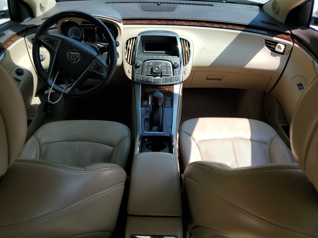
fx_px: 239
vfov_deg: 53.1
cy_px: 119
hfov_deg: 67.3
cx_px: 159
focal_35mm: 26
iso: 50
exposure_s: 1/1429
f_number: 1.5
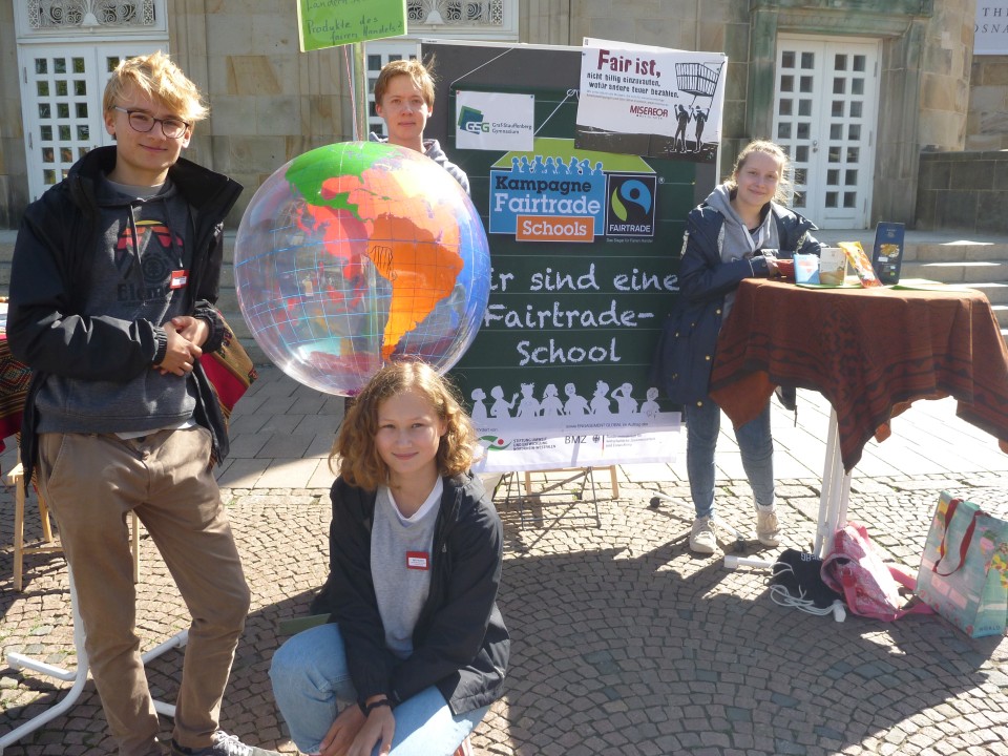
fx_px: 903
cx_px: 504
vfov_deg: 45.4
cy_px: 378
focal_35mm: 31
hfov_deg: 58.4
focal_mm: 5.5
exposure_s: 1/250
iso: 80
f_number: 3.5
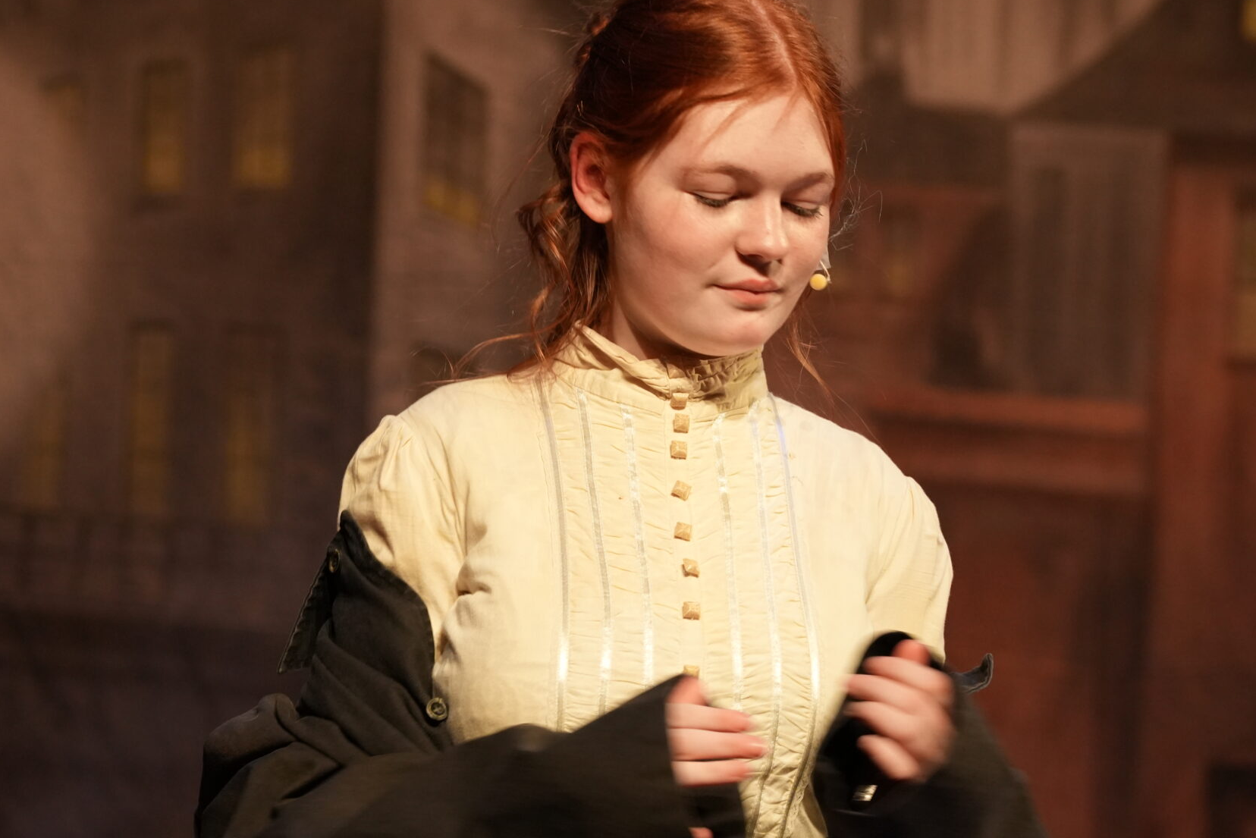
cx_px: 482
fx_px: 8305
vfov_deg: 5.8
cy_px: 515
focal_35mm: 238
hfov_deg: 8.6
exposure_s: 1/80
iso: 3200
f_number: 8
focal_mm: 154
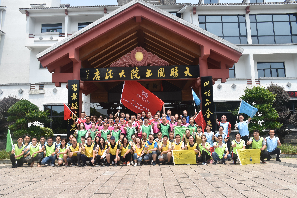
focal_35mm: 30
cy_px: 99
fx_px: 248
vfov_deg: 43.6
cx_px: 148
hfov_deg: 61.9
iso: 200
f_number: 9
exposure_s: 1/320
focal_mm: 20
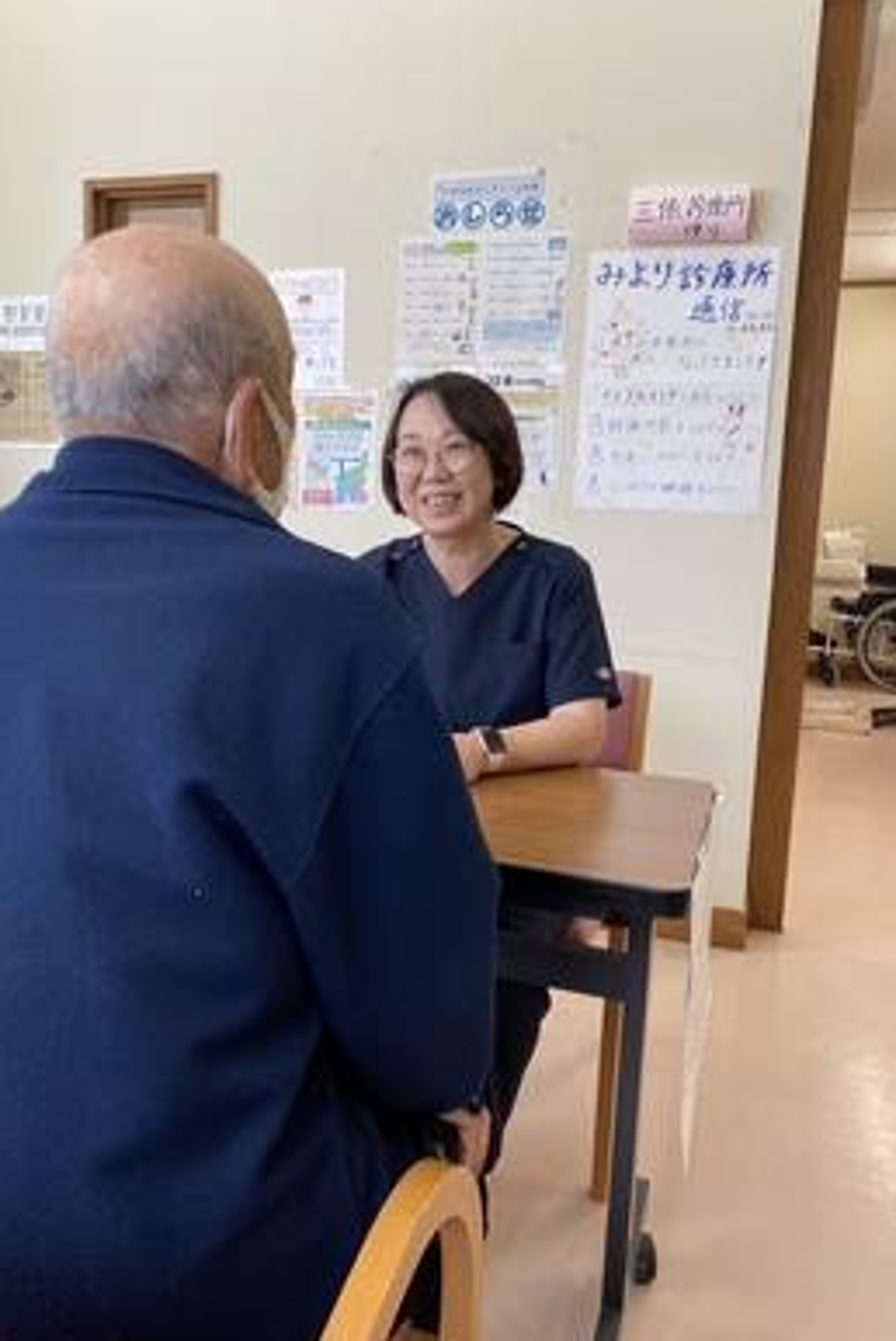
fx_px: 1043
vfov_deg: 65.4
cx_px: 399
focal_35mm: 28
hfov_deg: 46.4
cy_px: 657
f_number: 1.8
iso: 100
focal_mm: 4.25
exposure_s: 1/100
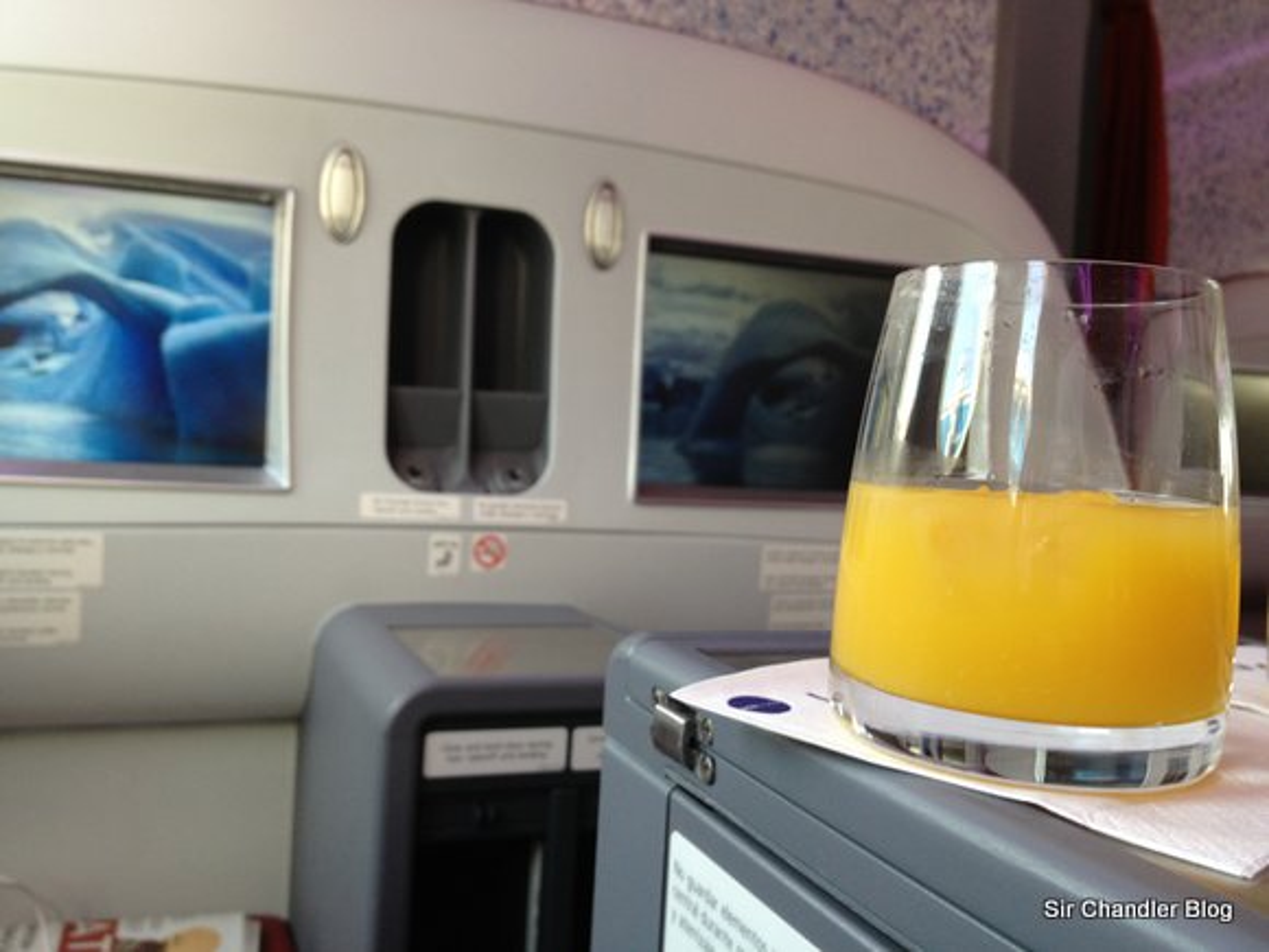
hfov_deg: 52.6
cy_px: 476
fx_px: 1283
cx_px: 634
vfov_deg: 40.7
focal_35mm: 35
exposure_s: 1/20
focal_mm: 4.28
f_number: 2.4
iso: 50
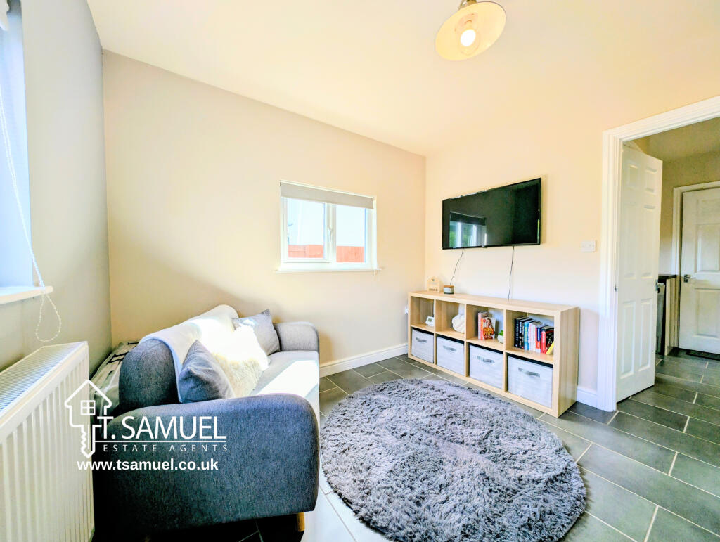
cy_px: 271
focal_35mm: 12
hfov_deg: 110.5
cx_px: 360
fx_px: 250
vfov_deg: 94.6
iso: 51
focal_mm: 2.23
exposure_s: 1/201
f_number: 1.95
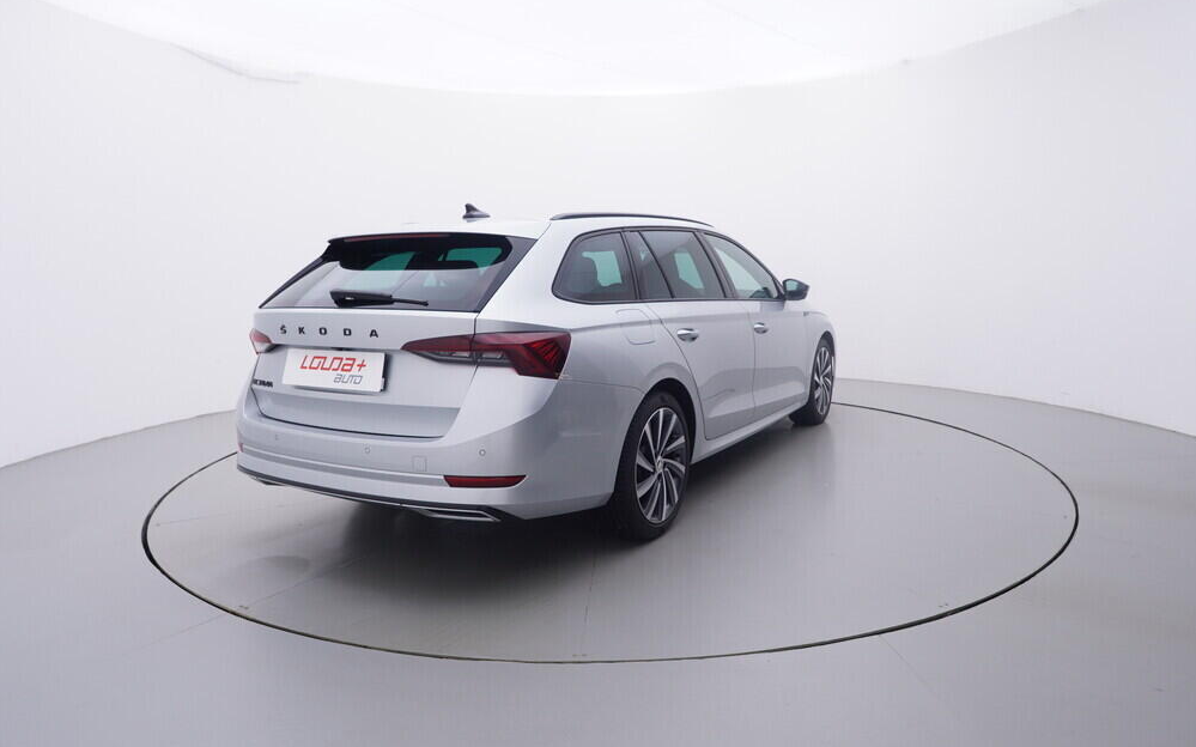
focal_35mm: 24
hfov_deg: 75.9
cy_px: 354
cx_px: 611
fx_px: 767
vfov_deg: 51.9
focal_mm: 15
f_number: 5
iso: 200
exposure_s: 1/80
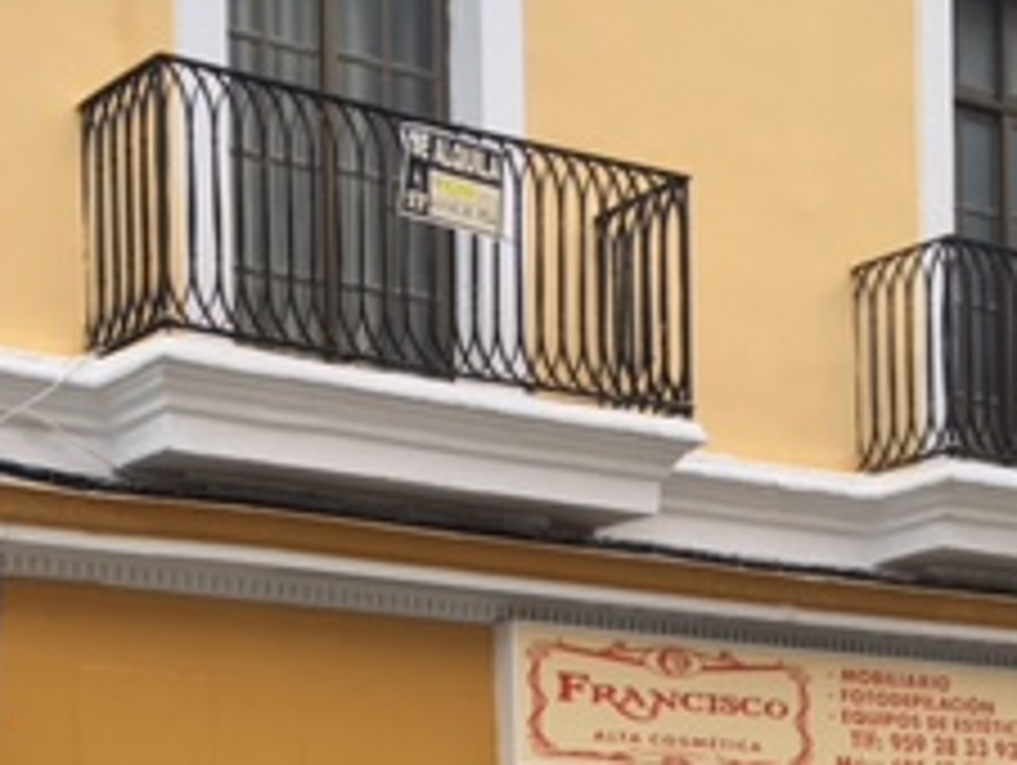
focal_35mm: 82
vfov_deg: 16.7
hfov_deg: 23.4
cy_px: 1066
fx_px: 2412
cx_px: 166
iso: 40
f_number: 2.2
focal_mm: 4.15
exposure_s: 1/100
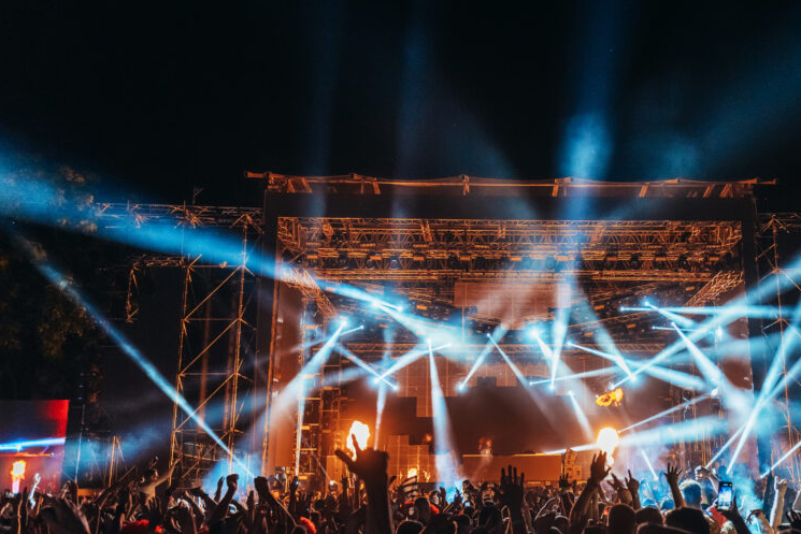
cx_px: 520
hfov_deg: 56.2
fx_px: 734
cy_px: 318
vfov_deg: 39.8
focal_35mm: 33
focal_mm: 24
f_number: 2.8
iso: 1000
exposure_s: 1/200
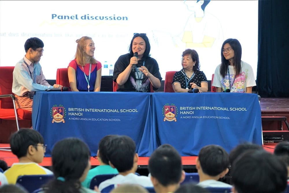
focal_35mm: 141
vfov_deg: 9.7
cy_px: 96
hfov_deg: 14.5
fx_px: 1132
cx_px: 144
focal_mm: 141
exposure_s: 1/160
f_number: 6.3
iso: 4000
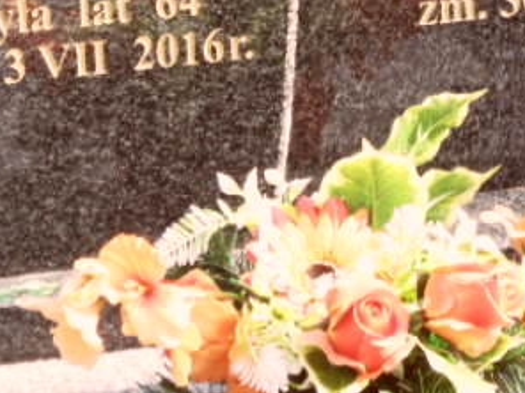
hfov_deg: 11.3
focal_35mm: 173
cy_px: -258
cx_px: 592
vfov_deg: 8.3
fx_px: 2624
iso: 100
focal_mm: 8.2
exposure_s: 1/60
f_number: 3.8
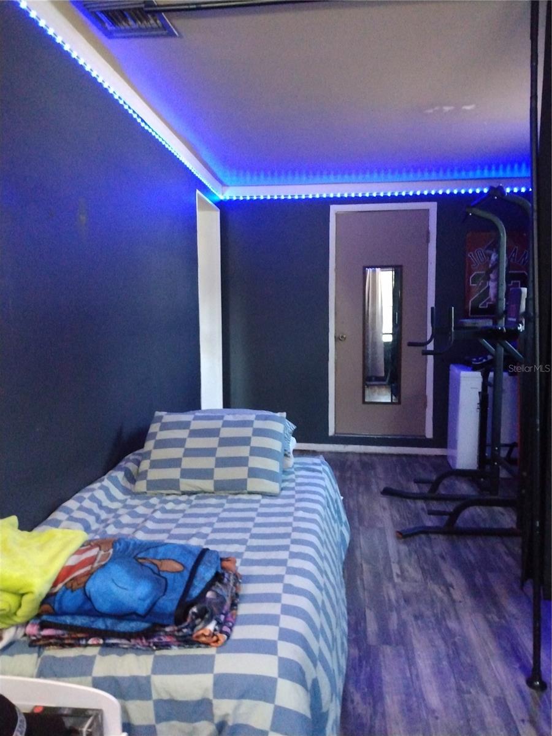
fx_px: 425
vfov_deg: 81.7
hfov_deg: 66.0
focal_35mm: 20
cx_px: 276
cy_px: 368
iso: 2048
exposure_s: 1/15
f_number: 2
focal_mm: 3.54
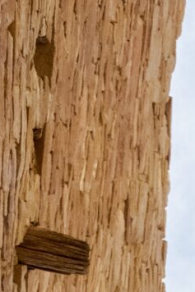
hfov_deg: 8.6
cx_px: 404
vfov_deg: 10.3
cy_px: 849
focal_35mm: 151
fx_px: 1228
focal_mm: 14
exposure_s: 1/4000
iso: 1250
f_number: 5
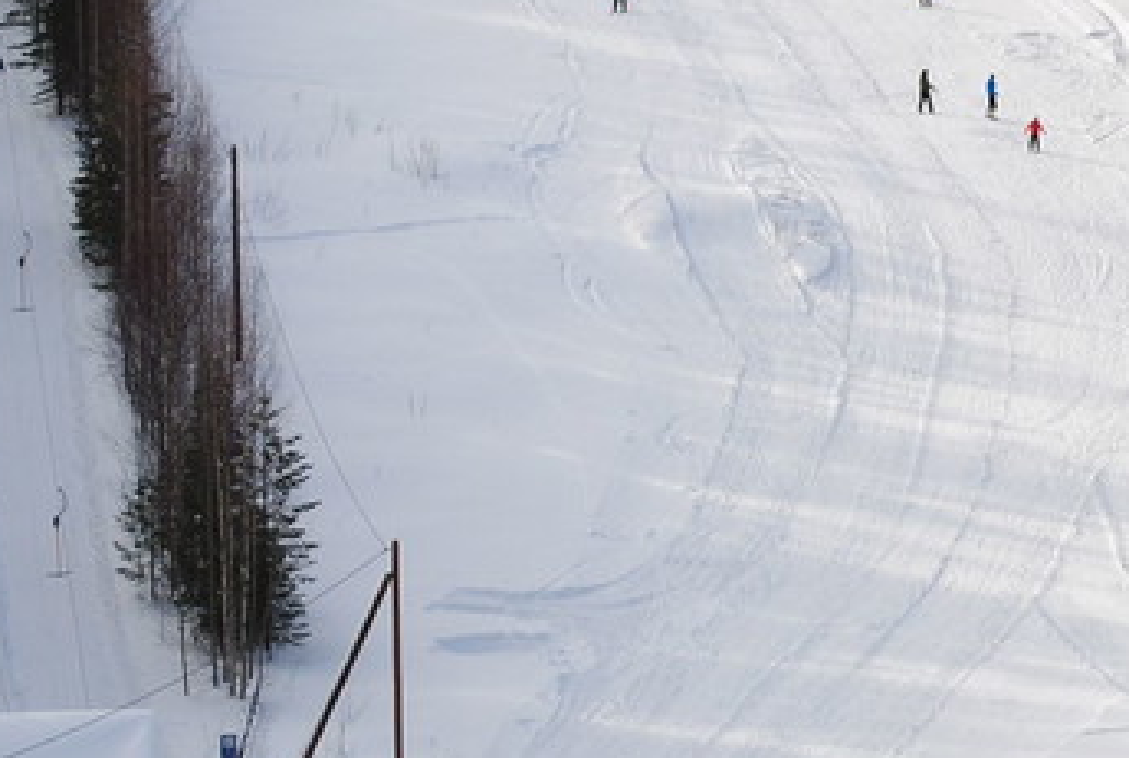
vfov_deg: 6.0
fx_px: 7241
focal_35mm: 230
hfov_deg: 8.9
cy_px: 230
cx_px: 1008
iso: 160
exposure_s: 1/250
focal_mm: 55
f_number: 10
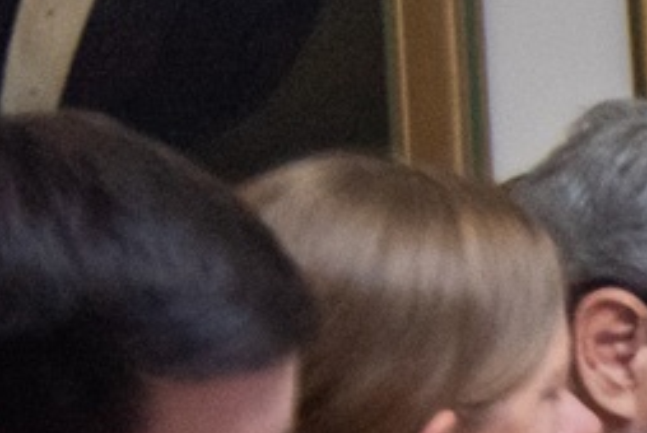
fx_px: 7467
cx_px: 2410
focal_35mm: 415
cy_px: 567
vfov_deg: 3.3
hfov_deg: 4.6
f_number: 4
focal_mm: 55
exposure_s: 1/250
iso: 1600
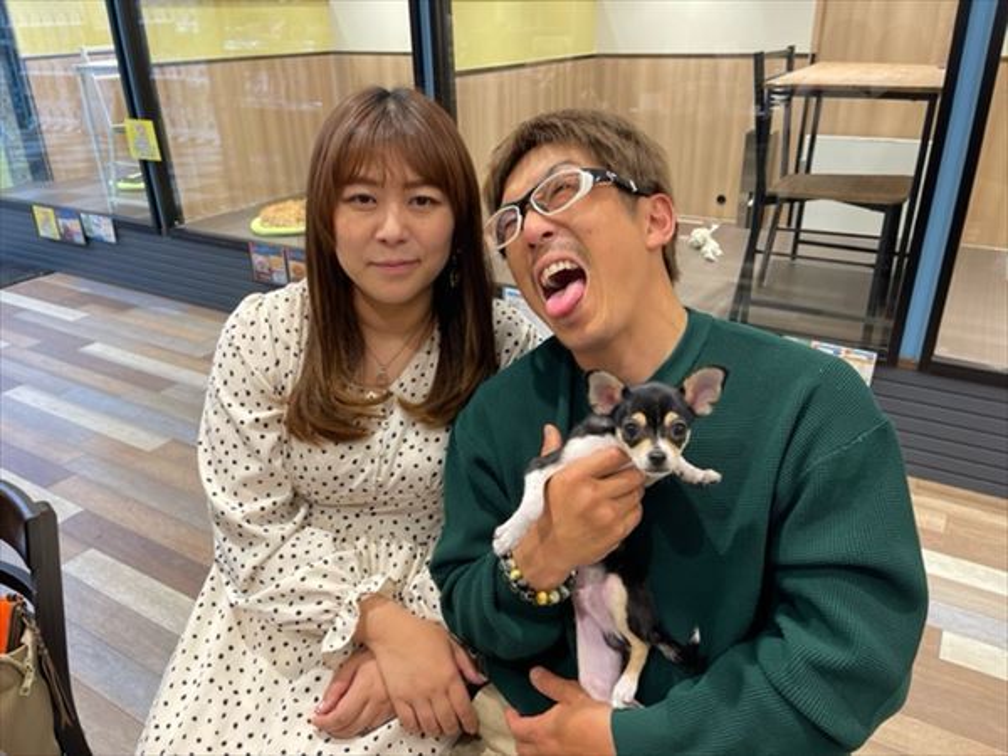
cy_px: 378
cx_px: 504
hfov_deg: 67.3
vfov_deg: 53.1
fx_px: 757
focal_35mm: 26
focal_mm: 5.1
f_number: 1.6
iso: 125
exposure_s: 1/120
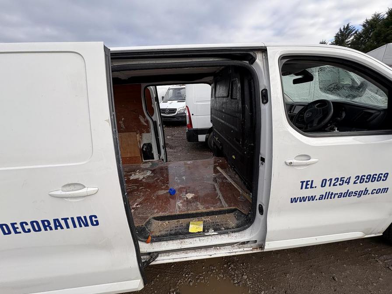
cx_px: 196
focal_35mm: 14
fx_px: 159
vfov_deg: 85.7
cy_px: 147
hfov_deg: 102.1
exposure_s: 1/359
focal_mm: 2.22
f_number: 2.2
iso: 40
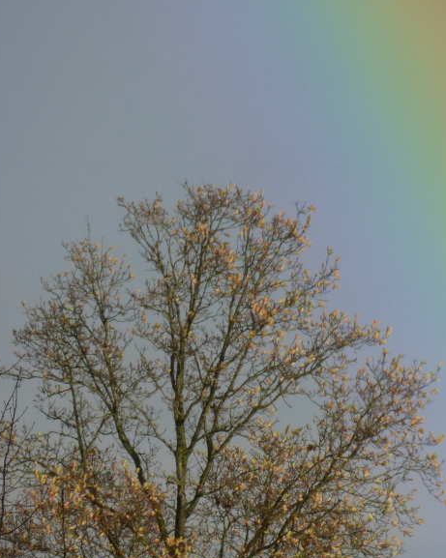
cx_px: 527
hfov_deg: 1.7
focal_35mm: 889
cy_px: 354
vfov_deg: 2.2
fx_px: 14680
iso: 100
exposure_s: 1/400
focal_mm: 81.7
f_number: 6.3
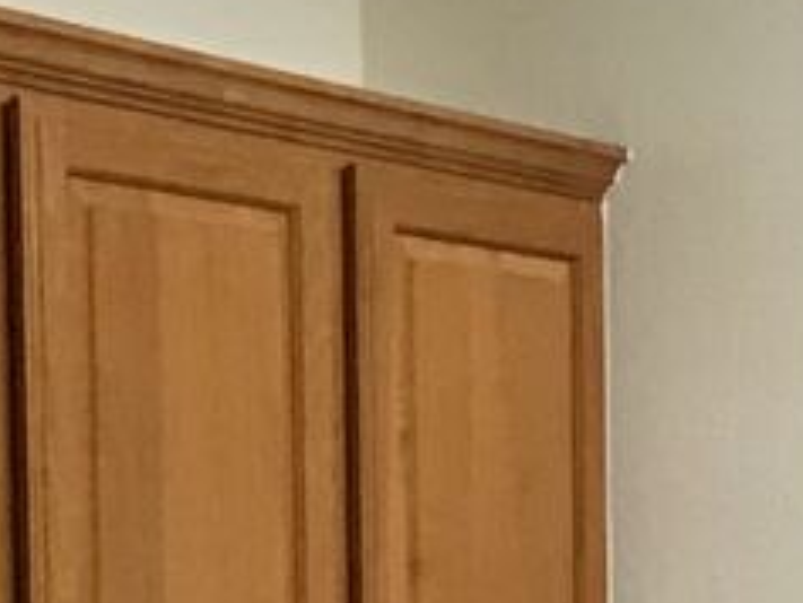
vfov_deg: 7.7
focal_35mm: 188
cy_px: 969
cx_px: 1172
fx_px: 4363
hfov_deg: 10.2
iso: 100
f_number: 2.4
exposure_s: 1/30
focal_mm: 3.3
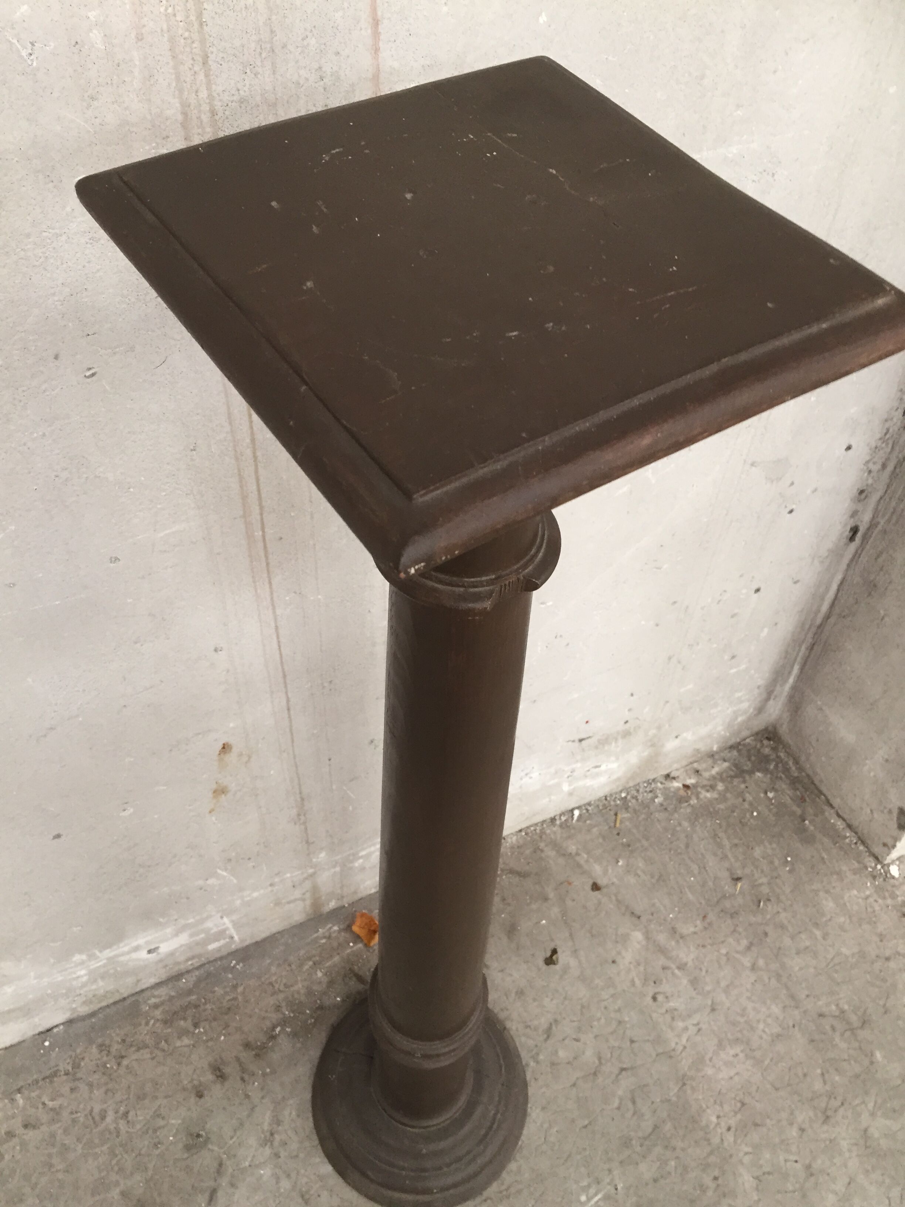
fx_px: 1011
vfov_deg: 61.7
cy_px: 604
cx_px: 452
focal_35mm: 29
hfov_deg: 48.2
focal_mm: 4.15
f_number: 2.2
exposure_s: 1/33
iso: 160
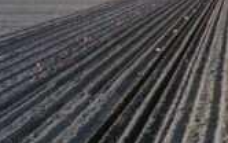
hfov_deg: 27.9
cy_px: 65
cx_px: 240
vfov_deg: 19.2
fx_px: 423
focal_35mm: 68
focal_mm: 10.26
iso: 200
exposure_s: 1/500
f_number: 6.3
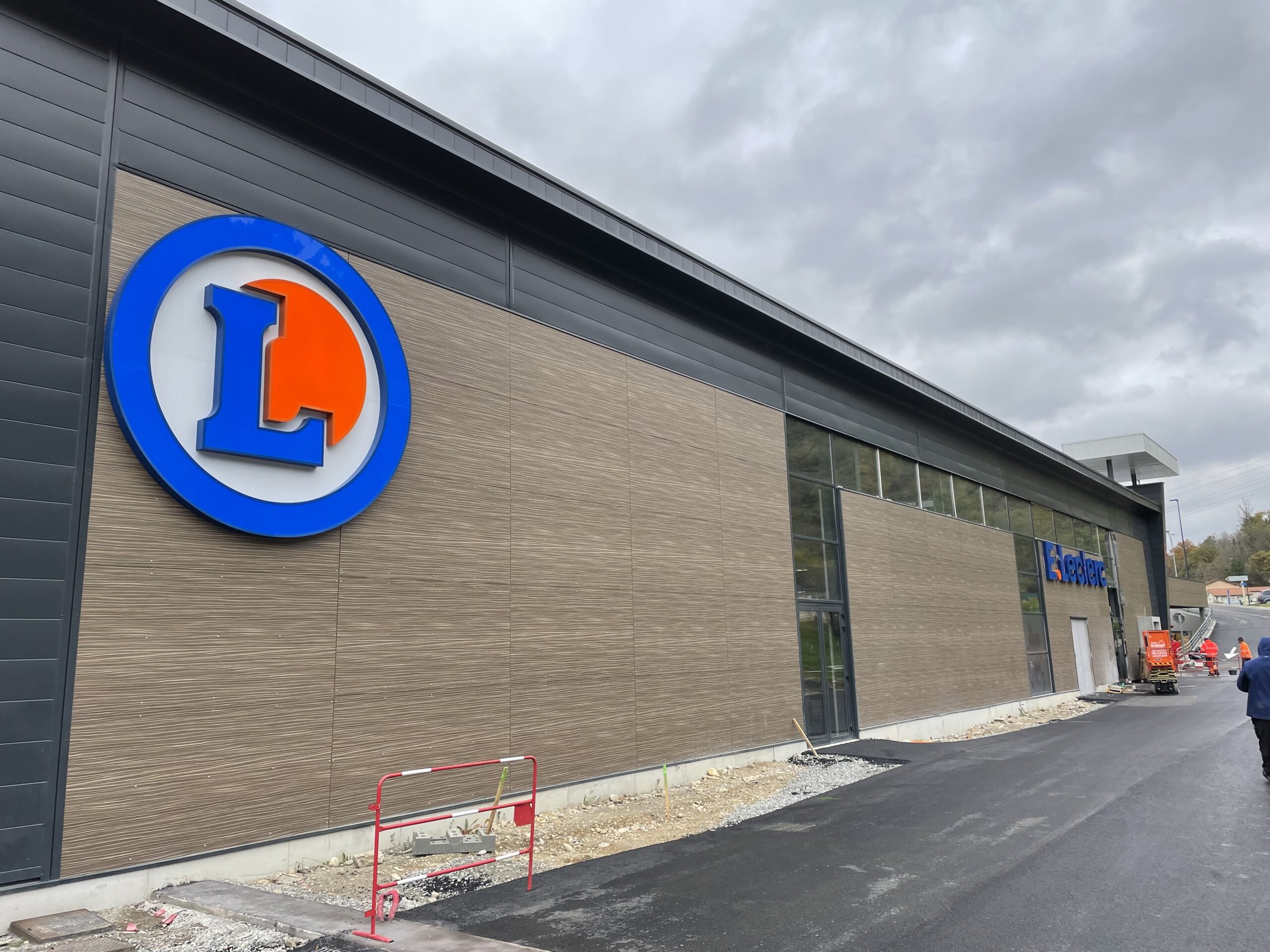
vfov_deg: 53.1
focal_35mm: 26
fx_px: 954
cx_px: 635
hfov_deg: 67.3
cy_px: 476
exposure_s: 1/500
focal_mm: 4.2
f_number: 1.6
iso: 32
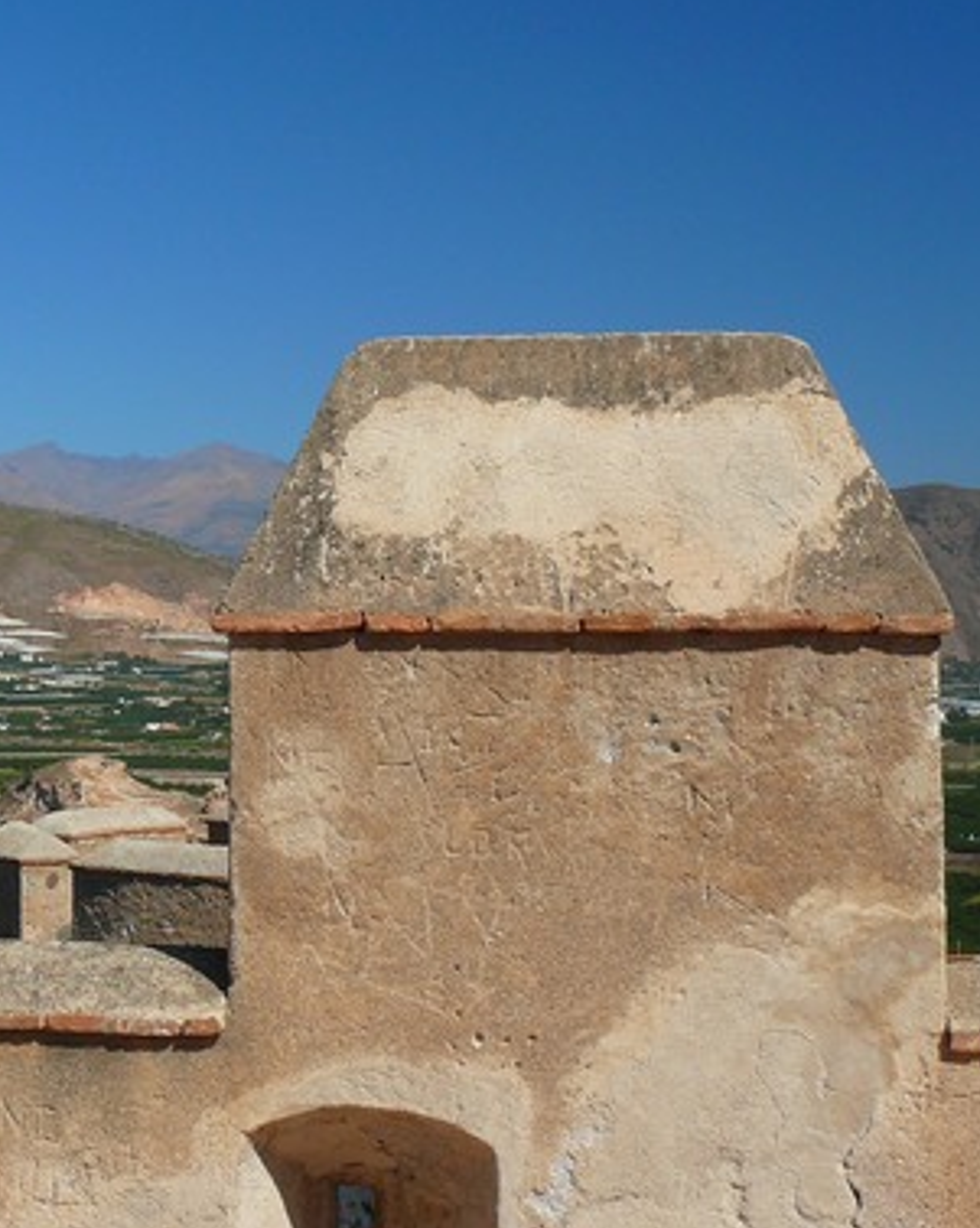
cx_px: -7
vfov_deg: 27.9
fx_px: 2468
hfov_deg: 21.6
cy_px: 583
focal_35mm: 68
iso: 100
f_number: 5.6
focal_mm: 7.4
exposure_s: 1/250
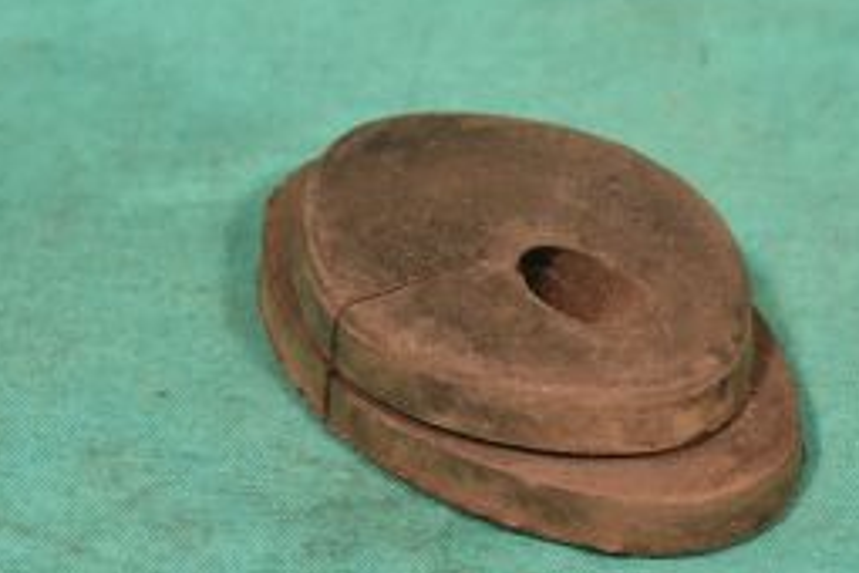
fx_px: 4633
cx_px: 502
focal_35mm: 194
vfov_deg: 7.1
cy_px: 280
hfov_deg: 10.6
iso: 1000
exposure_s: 1/100
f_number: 10
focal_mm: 55
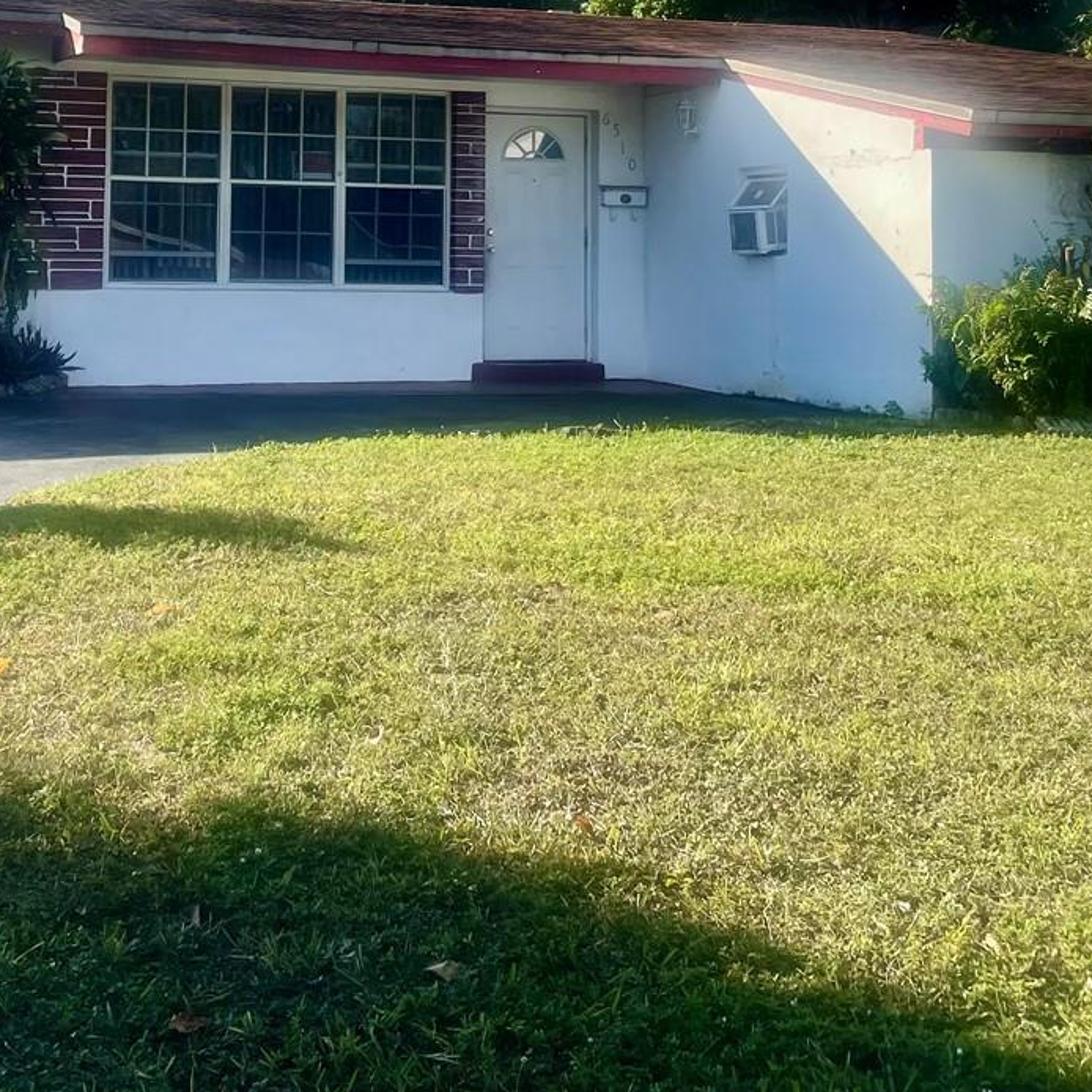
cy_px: 151
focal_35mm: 53
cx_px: 357
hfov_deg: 31.9
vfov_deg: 31.0
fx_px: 1892
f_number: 1.6
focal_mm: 4.2
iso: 32
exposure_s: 1/3401
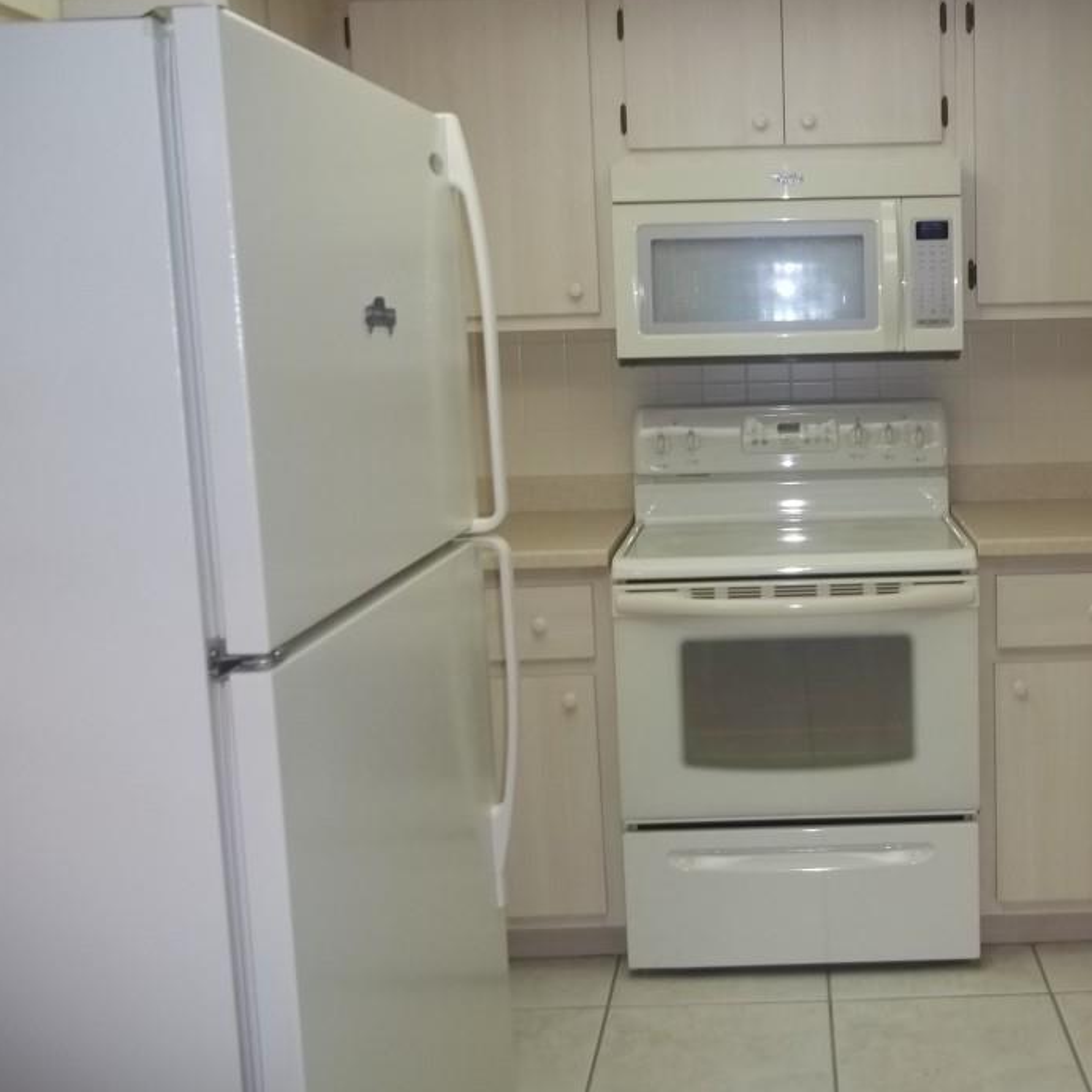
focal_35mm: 42
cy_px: 524
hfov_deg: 39.1
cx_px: 802
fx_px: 1499
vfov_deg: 40.0
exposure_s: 1/30
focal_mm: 5.7
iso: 64
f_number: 2.9
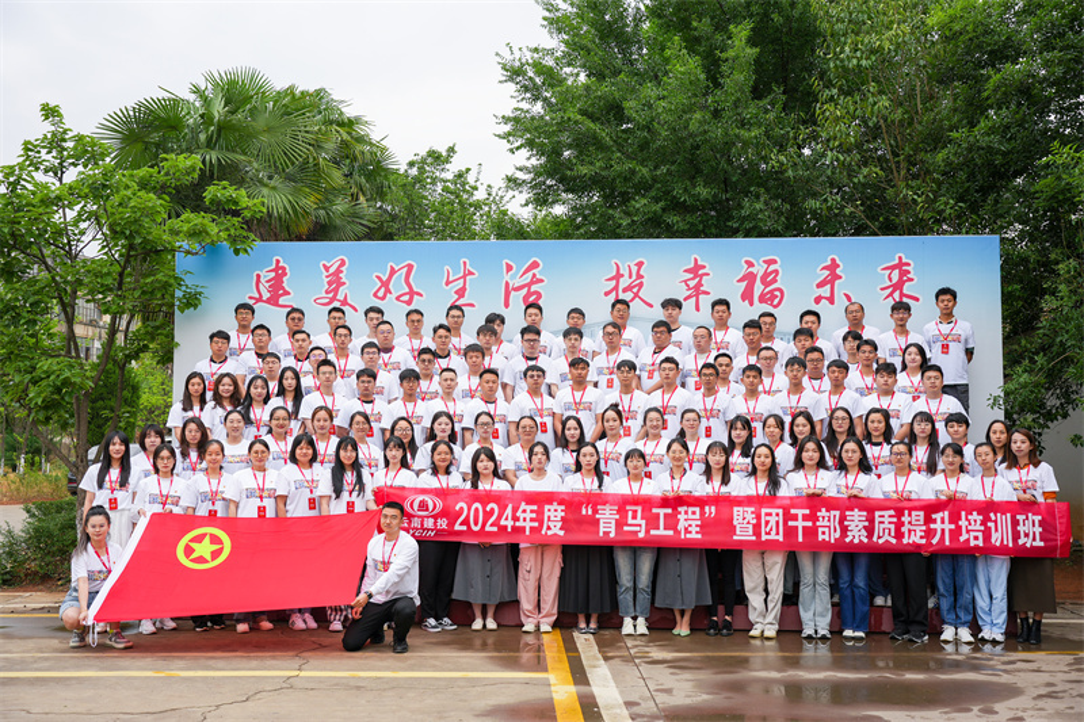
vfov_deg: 36.9
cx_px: 542
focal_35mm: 36
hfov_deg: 53.1
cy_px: 361
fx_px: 1084
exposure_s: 1/160
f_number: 4
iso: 125
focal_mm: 36
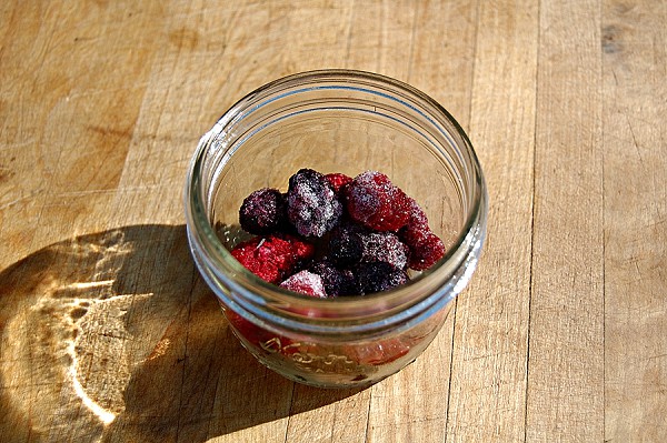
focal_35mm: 60
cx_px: 334
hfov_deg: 33.4
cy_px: 222
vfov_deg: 22.6
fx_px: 1111
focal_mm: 40
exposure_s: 1/640
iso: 200
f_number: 5
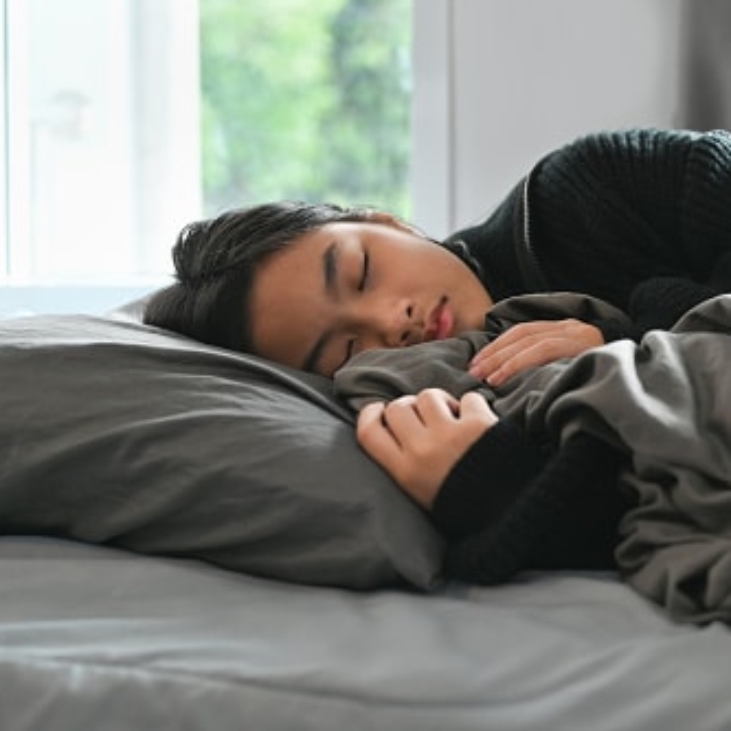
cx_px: 548
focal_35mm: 65
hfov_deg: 26.2
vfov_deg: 26.5
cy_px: 361
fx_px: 1553
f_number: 2.8
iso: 400
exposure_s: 1/200
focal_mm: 50
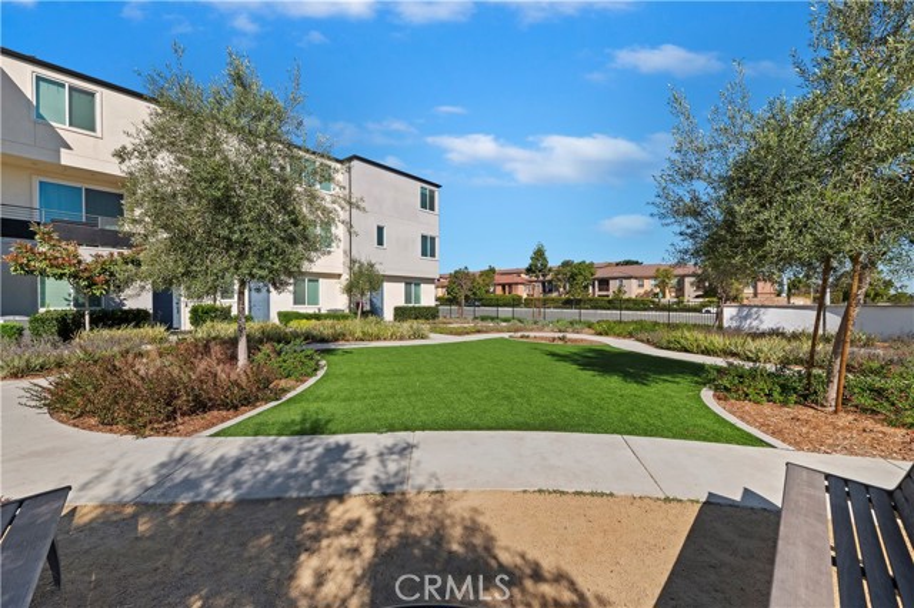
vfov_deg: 81.1
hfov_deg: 104.3
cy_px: 304
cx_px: 457
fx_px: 355
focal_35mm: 14
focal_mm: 14
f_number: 22
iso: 500
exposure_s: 1/160
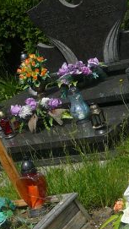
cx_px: 201
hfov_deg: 12.7
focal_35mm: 90
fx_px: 546
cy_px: 268
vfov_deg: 22.0
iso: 80
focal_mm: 5.2
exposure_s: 1/500
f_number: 5
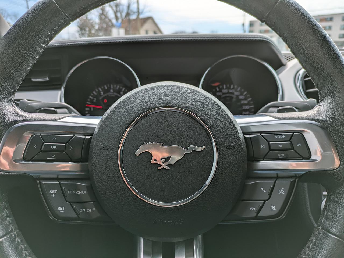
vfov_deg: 54.9
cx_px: 172
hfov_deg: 69.4
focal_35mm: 25
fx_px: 249
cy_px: 129
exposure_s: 1/1269
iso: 41
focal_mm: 5.43
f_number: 1.89
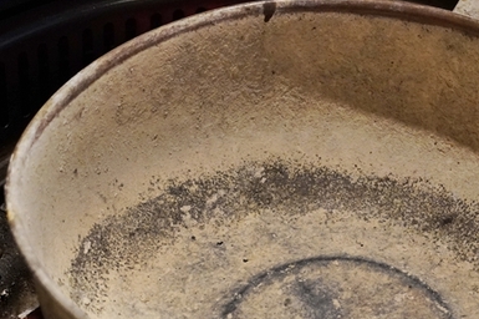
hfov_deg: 15.9
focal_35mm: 129
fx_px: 1716
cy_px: 264
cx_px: 322
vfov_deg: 10.6
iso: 2000
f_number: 4.5
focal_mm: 39
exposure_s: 1/50
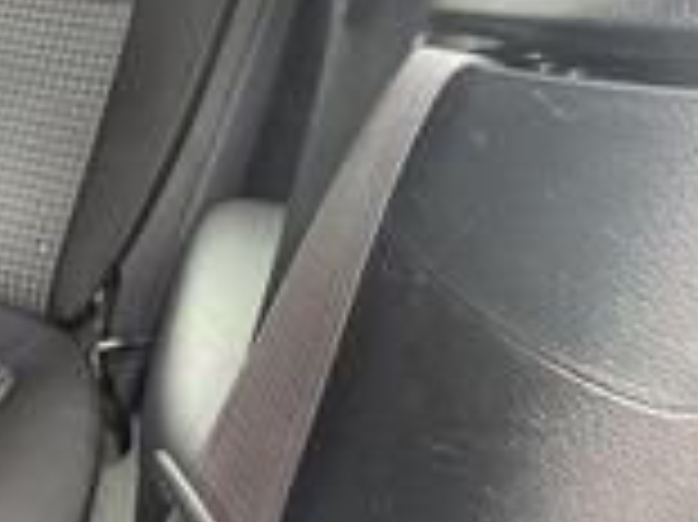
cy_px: 151
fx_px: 766
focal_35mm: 38
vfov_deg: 37.0
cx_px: -171
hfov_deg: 36.0
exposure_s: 1/60
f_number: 2.2
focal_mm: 2.22
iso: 500
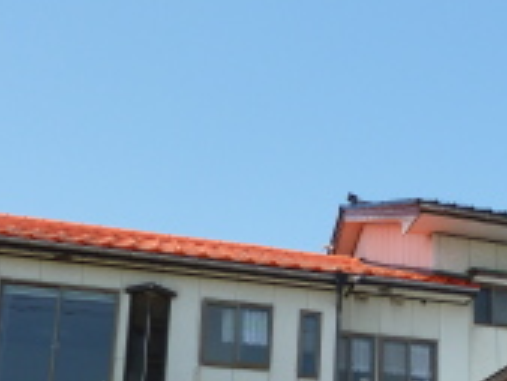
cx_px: 492
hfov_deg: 30.6
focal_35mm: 59
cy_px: 399
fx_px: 865
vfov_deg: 23.6
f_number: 4
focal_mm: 4.1
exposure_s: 1/400
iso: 80
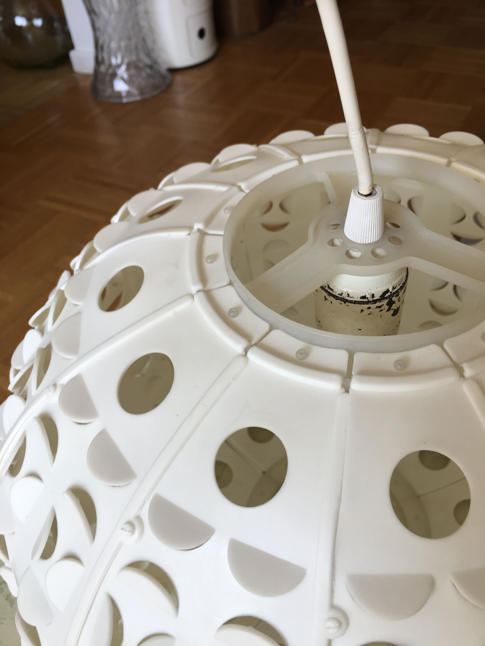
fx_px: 542
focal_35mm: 29
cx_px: 242
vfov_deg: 61.7
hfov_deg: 48.2
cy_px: 323
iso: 32
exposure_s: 1/100
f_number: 2.2
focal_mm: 4.15
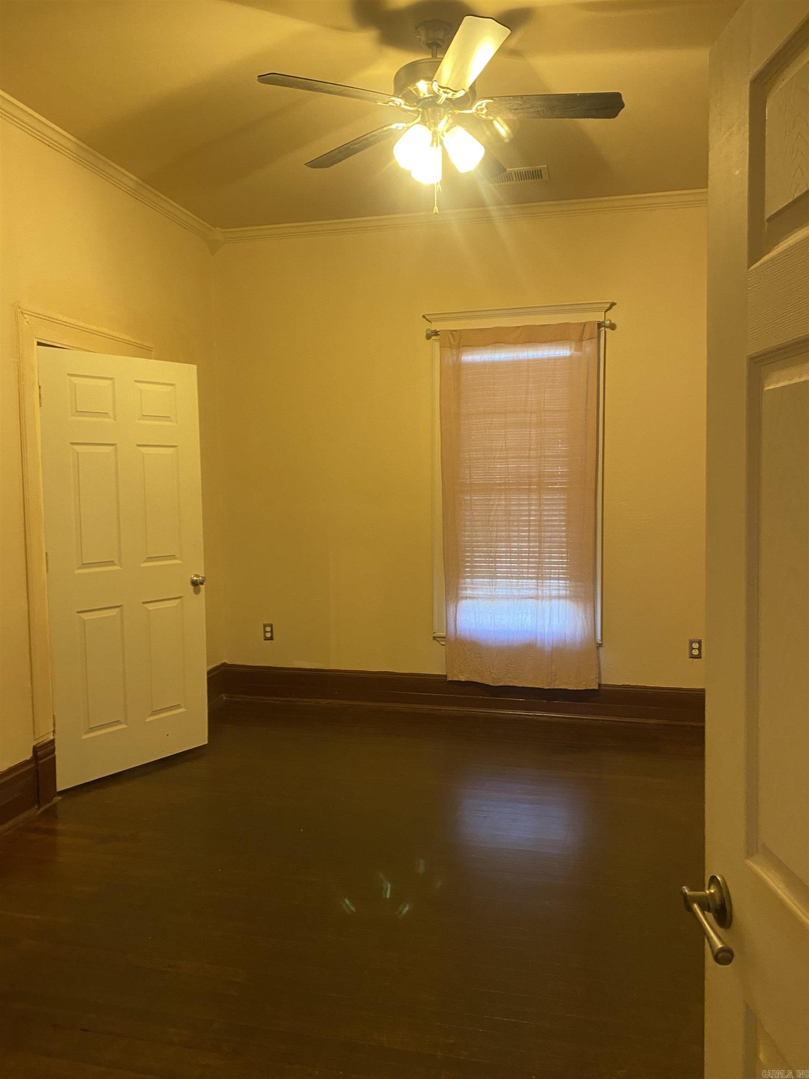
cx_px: 404
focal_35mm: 26
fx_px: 810
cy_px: 540
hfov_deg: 53.1
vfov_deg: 67.3
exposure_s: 1/60
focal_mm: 4.25
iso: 250
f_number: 1.8
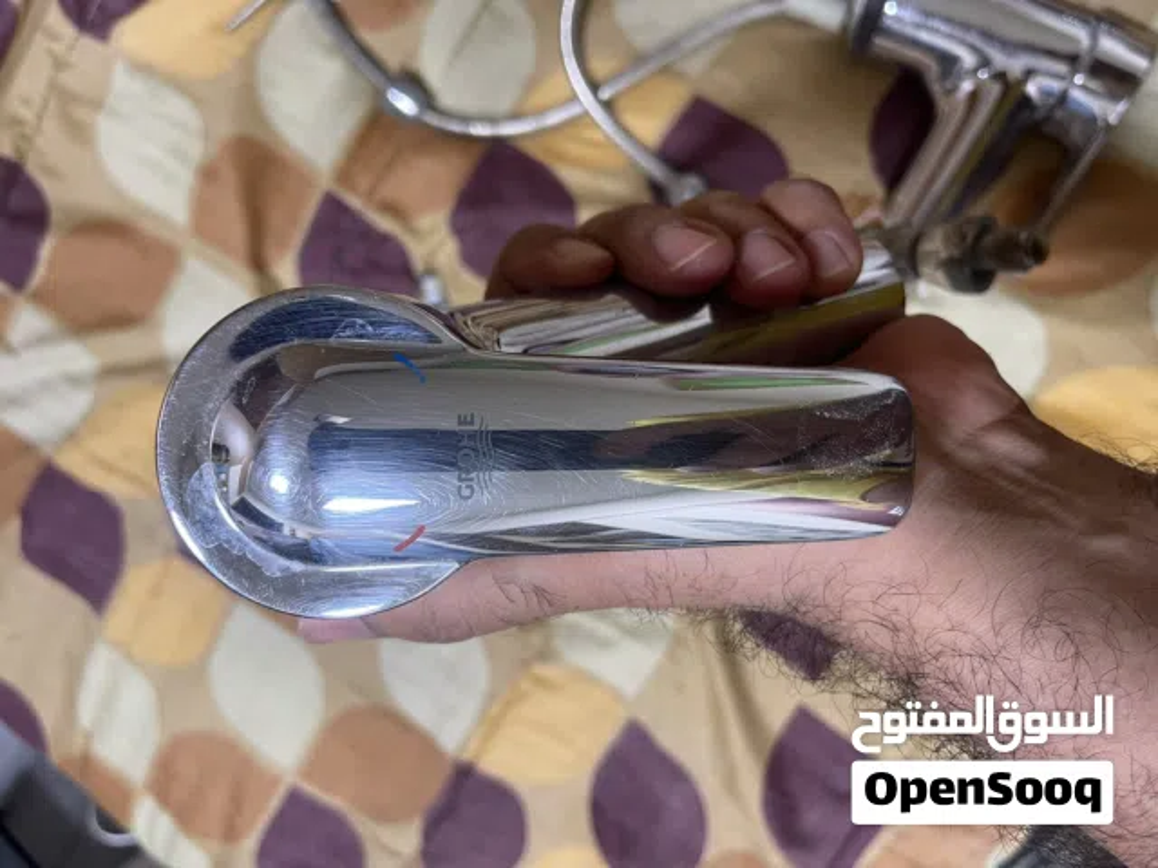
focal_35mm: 25
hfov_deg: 69.4
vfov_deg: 54.9
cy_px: 434
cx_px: 579
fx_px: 836
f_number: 1.6
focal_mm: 5.1
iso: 125
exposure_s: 1/50
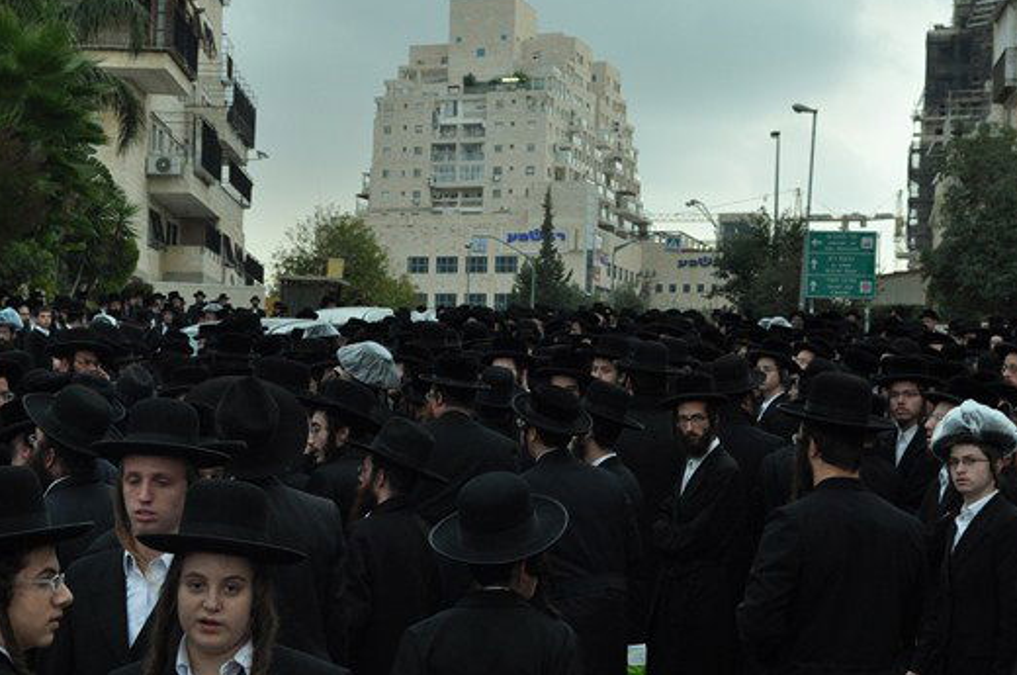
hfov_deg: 33.4
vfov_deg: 22.5
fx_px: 1692
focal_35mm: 60
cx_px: 420
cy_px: 414
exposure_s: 1/400
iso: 500
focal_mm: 26
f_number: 5.6
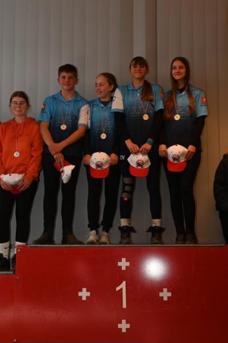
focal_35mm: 64
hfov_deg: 21.2
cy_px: 161
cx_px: 119
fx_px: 609
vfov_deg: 31.4
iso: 800
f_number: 7.1
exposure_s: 1/60
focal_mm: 60
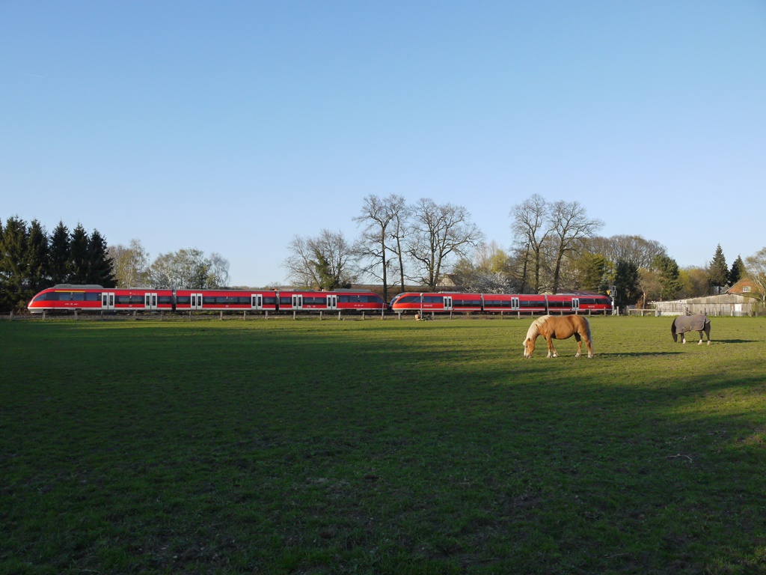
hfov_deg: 63.4
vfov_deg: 49.7
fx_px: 620
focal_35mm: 28
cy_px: 288
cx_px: 383
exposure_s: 1/500
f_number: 8
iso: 400
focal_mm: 14
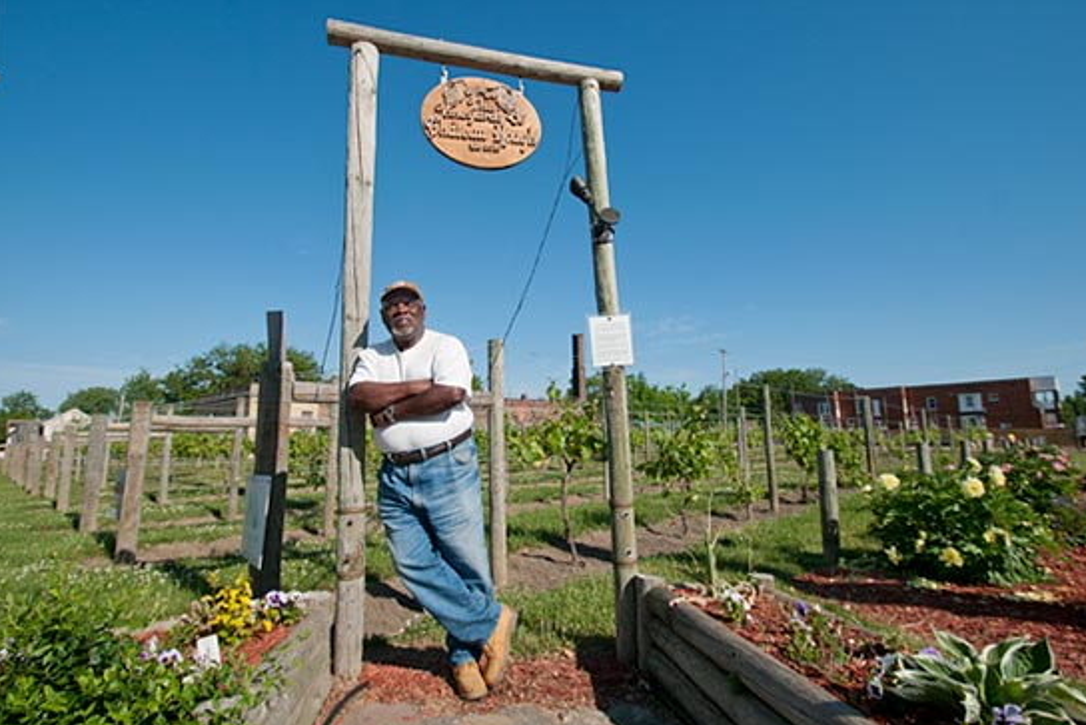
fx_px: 483
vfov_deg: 73.8
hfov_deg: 96.7
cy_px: 368
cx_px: 539
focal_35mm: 16
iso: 200
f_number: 5
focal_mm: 10
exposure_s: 1/1600
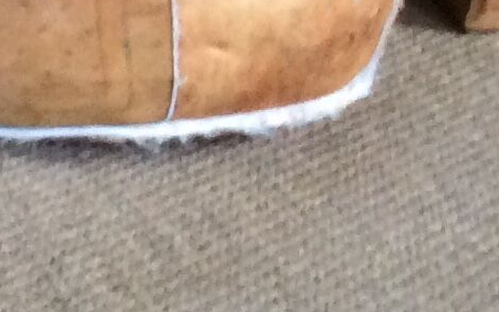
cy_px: 554
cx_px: -752
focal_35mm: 186
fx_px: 2529
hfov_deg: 9.8
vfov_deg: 6.9
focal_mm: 3.3
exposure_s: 1/25
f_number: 2.4
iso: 160
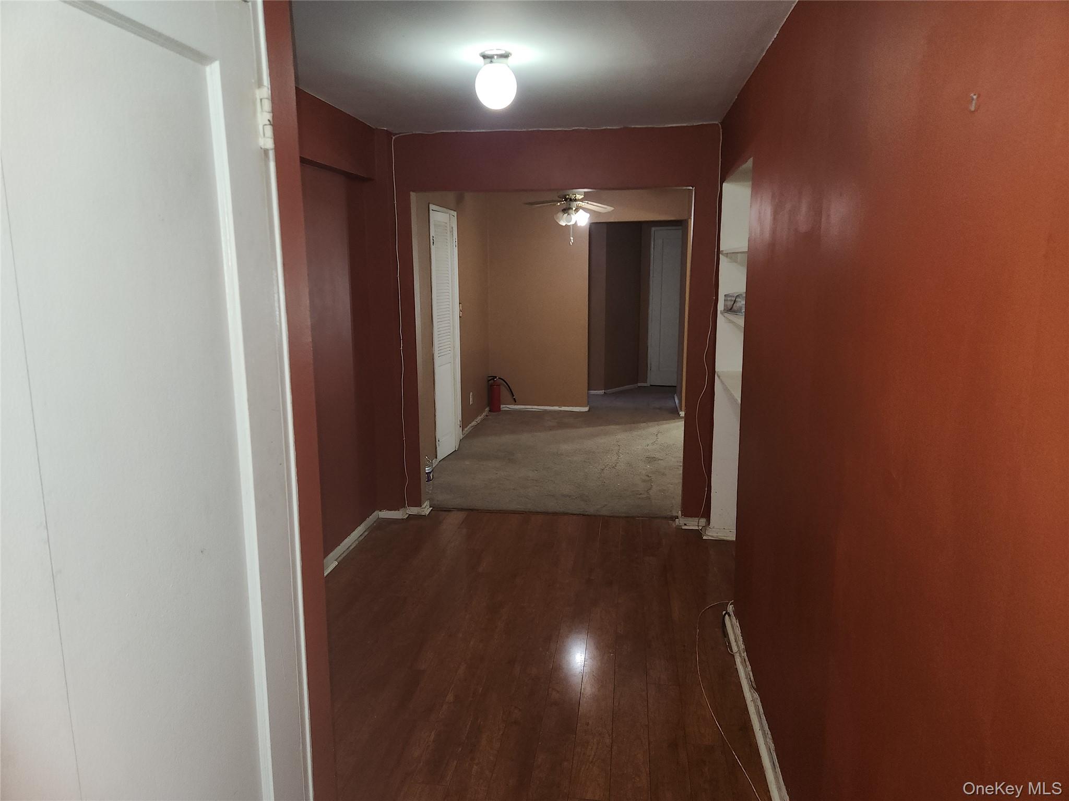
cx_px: 534
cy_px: 400
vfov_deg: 58.9
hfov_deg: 73.9
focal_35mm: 23
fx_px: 710
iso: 125
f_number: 1.8
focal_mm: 5.4
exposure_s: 1/20
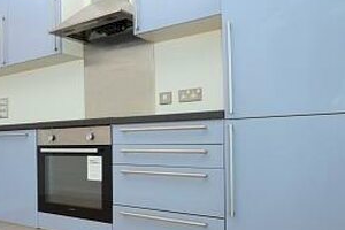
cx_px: 5
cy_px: 145
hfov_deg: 46.2
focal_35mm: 35
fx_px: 335
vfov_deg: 37.6
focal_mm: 10
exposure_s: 1/100
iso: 800
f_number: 5
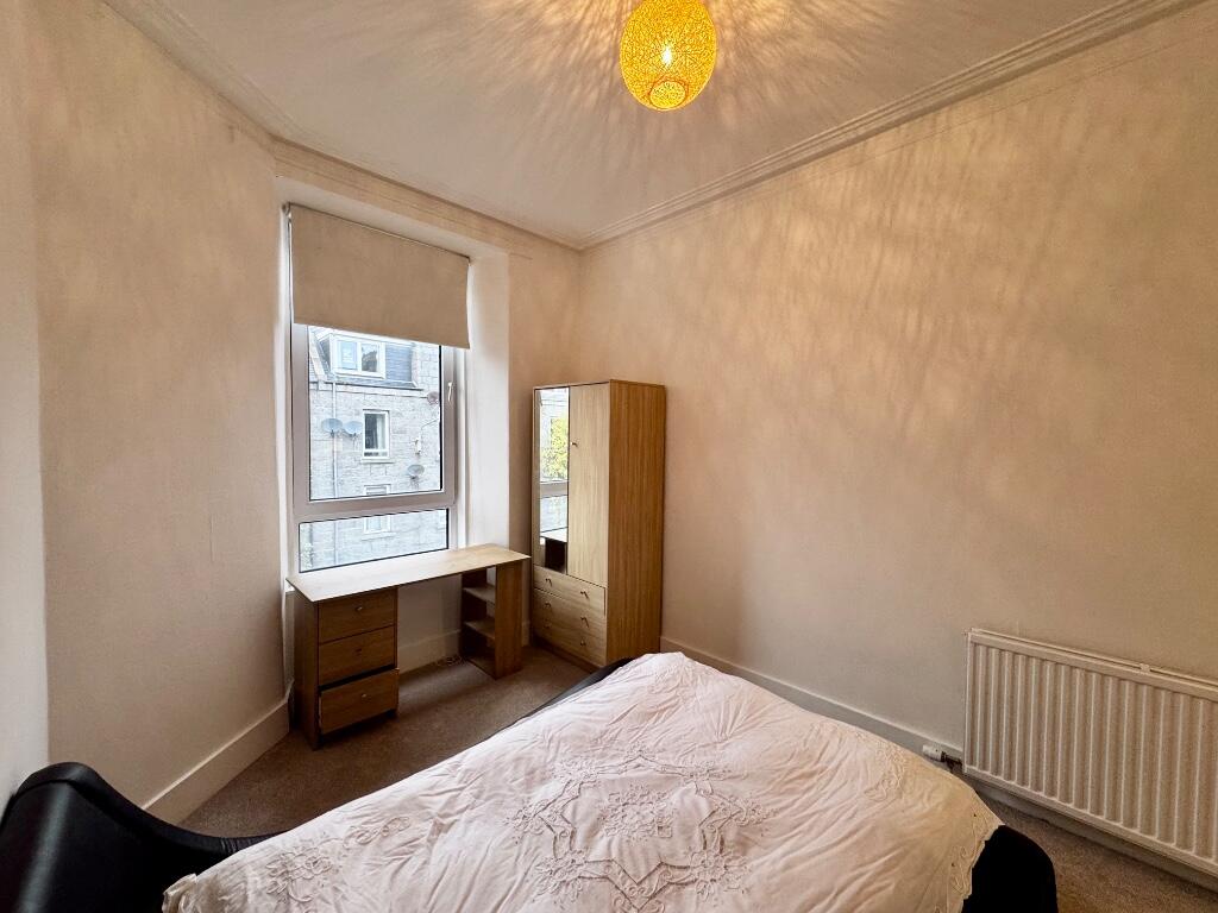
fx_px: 493
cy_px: 456
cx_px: 609
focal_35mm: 14
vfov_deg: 85.7
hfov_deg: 102.1
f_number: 2.2
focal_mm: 2.22
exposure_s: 1/100
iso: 200
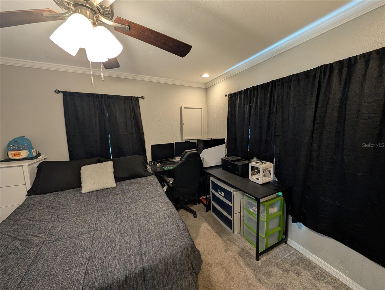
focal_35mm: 12
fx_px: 134
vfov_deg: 94.6
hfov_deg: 110.5
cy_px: 145
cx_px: 192
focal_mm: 2.02
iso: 82
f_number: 1.7
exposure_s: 1/60
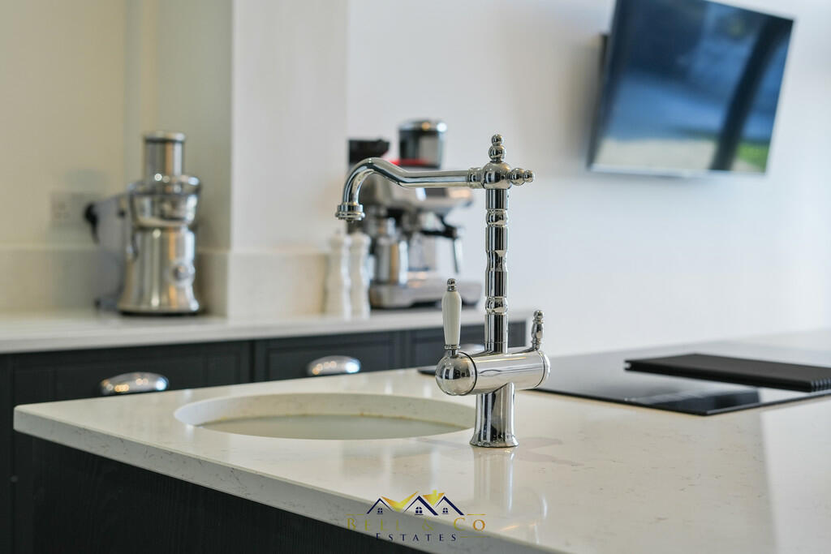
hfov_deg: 39.6
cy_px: 277
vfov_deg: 27.0
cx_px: 416
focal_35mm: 50
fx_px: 1154
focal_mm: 50
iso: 400
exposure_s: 1/160
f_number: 4
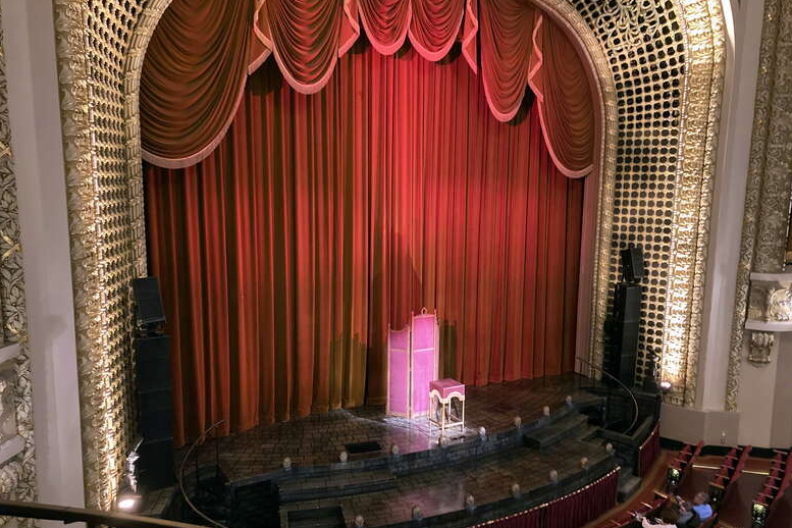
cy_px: 277
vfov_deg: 43.6
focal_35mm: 30
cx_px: 393
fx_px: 660
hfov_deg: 61.9
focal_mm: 3.99
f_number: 1.8
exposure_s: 1/30
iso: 640
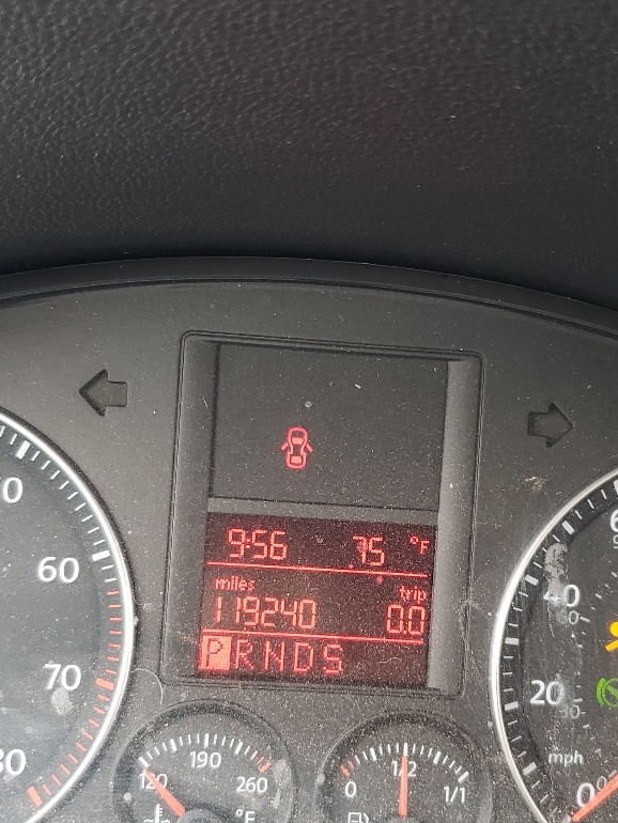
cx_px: 341
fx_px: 1285
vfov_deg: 35.3
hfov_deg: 27.0
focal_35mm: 54
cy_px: 525
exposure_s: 1/60.2
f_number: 1.5
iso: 56
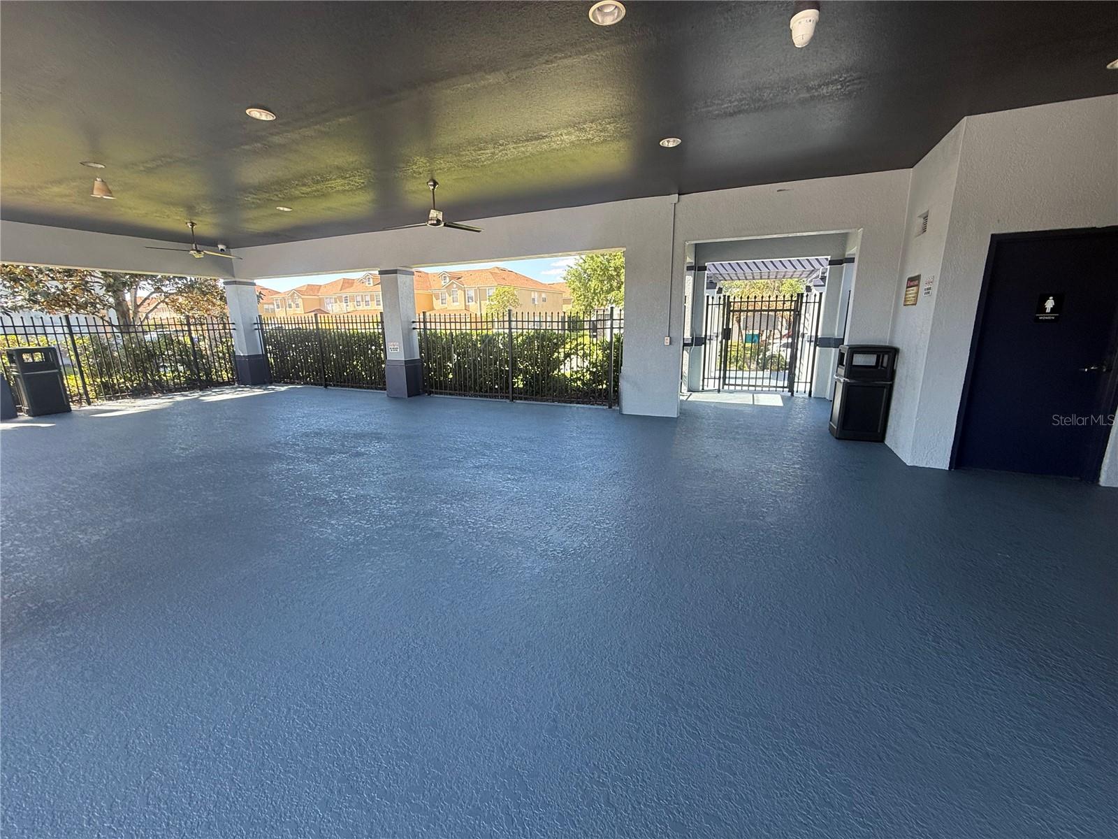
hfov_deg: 102.1
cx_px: 559
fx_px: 452
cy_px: 420
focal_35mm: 14
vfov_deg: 85.7
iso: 64
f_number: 2.2
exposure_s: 1/232
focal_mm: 2.22
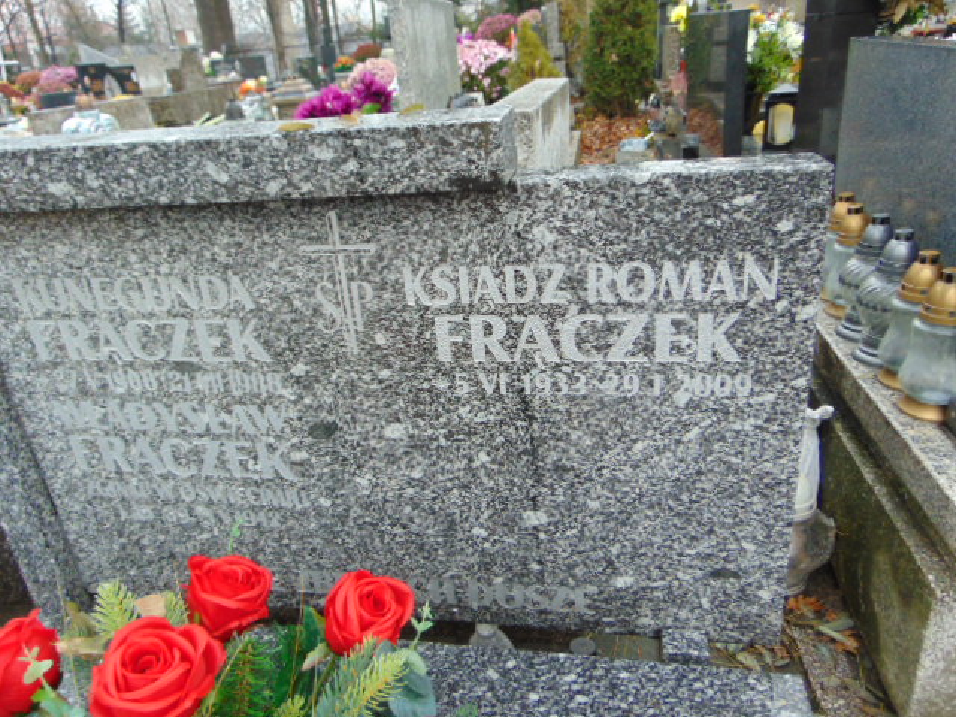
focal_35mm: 25
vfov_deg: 54.9
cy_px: 358
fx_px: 690
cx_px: 478
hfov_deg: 69.4
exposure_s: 1/100
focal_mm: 4.5
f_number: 3
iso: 160
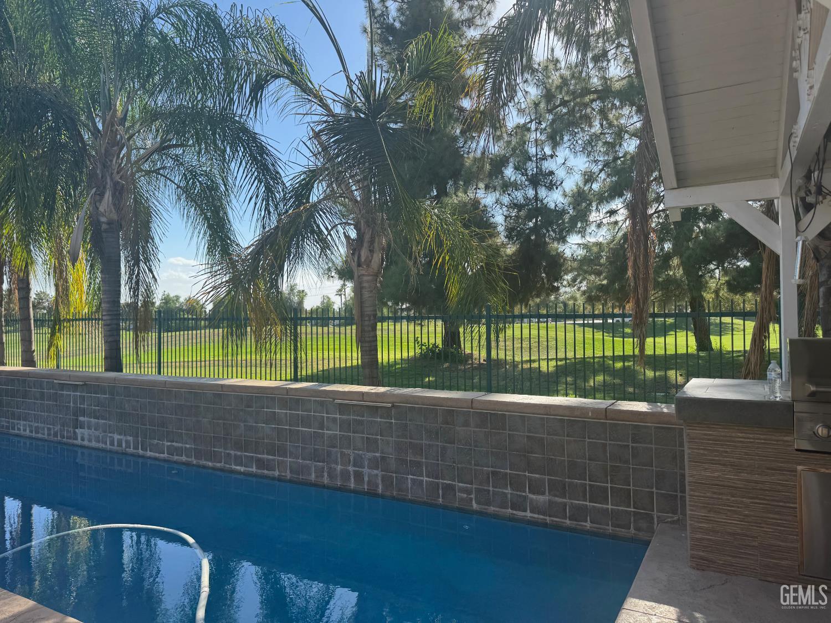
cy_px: 312
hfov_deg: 71.6
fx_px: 576
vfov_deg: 56.8
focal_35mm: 24
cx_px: 416
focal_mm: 6.76
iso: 80
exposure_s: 1/1560
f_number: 1.78
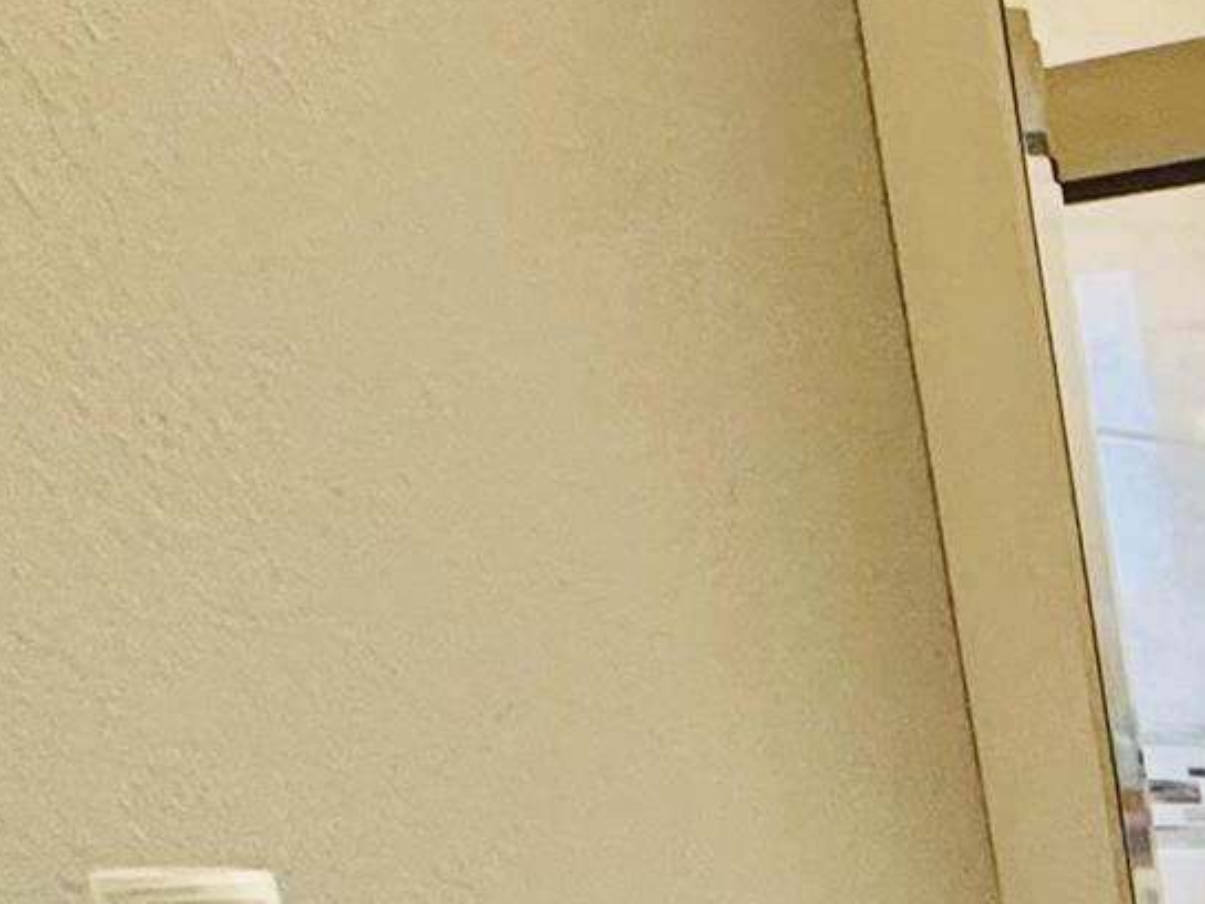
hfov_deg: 16.4
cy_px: 1582
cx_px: 2609
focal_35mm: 79
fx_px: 2750
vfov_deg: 16.1
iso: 160
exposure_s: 1/120
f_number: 2.2
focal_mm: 2.22
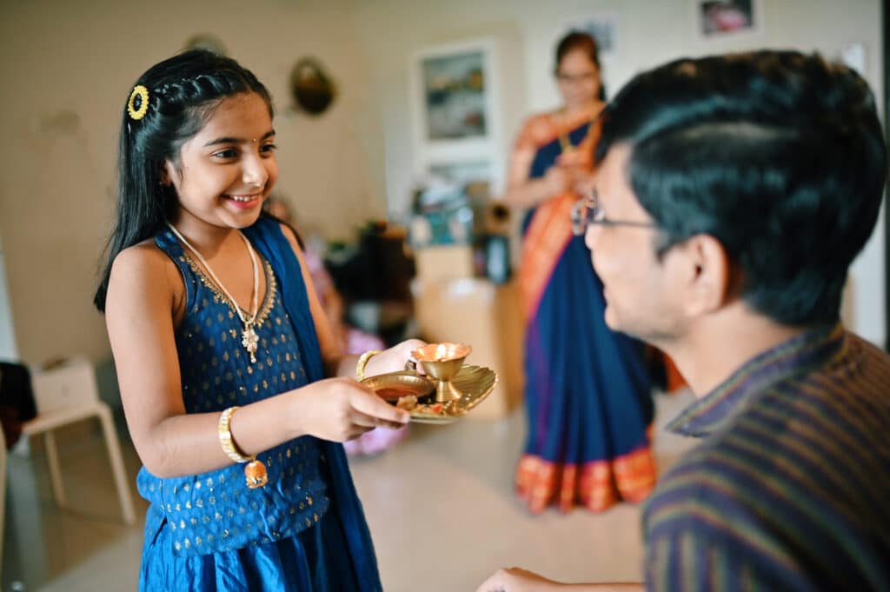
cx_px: 445
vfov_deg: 37.8
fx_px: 865
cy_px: 296
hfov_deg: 54.5
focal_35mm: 35
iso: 360
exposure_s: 1/60
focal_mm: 35
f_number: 1.4
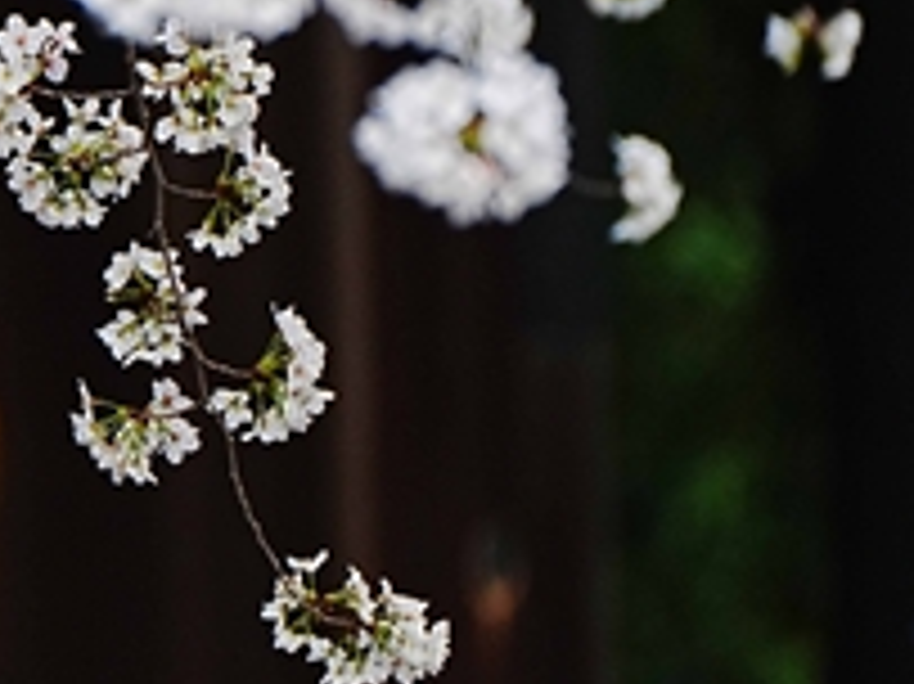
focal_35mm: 1516
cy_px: -34
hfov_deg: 1.3
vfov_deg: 1.0
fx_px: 40005
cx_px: -333
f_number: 5.6
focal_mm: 400
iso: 640
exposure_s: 1/500
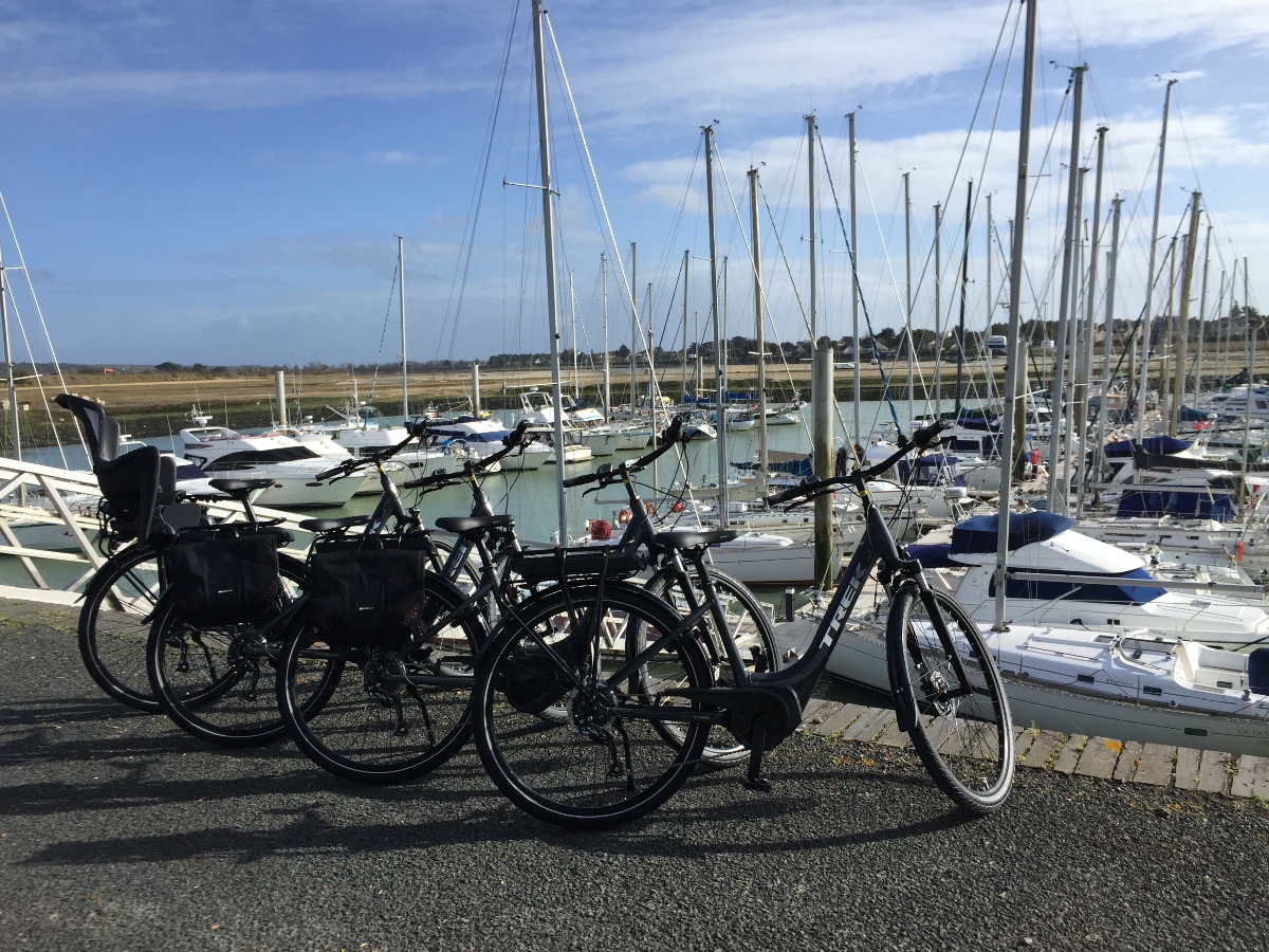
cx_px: 634
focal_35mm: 29
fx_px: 1063
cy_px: 476
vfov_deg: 48.2
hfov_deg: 61.7
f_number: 2.2
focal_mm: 4.15
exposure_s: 1/1883
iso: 32
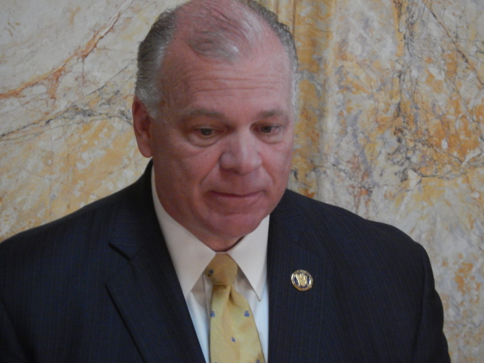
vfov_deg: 2.2
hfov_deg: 2.9
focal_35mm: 675
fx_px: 9438
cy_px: 182
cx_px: 242
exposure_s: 1/13
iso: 800
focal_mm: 120
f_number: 5.8
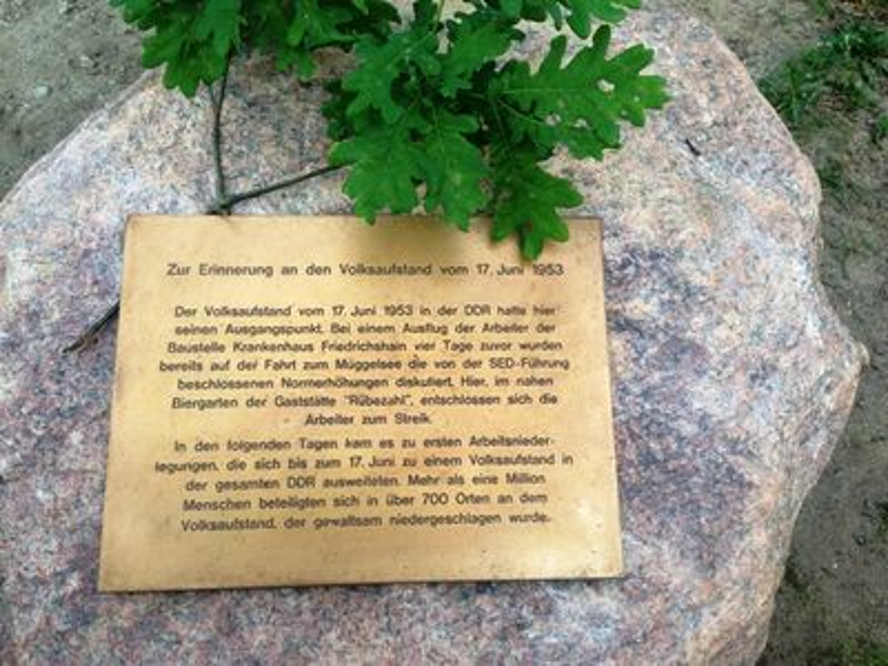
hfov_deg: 55.4
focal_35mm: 33
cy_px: 333
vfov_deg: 42.9
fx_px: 847
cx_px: 444
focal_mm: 4.13
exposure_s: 1/270
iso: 50
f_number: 2.4
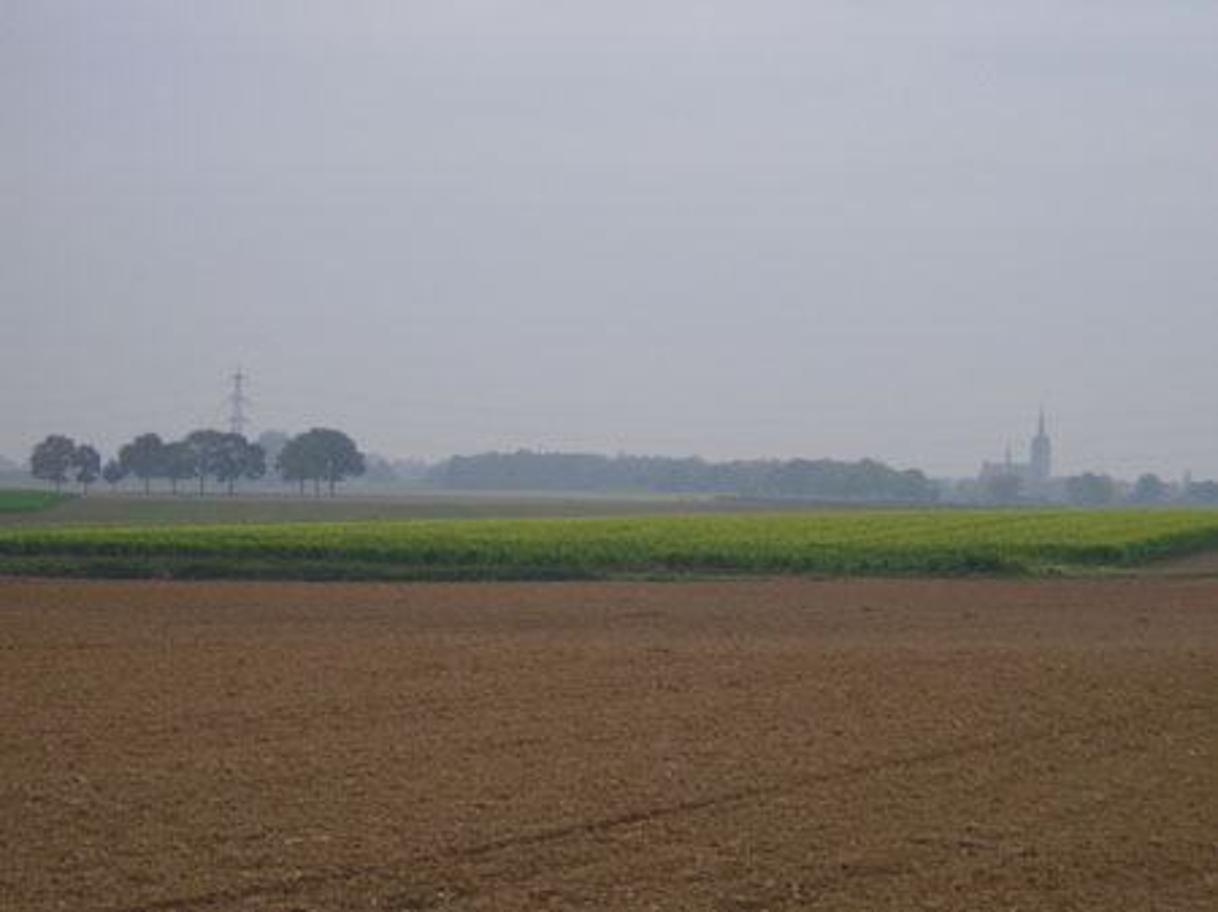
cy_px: 456
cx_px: 609
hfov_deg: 18.2
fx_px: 3798
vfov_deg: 13.7
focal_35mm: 108
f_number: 4.7
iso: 112
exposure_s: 1/30
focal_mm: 14.1
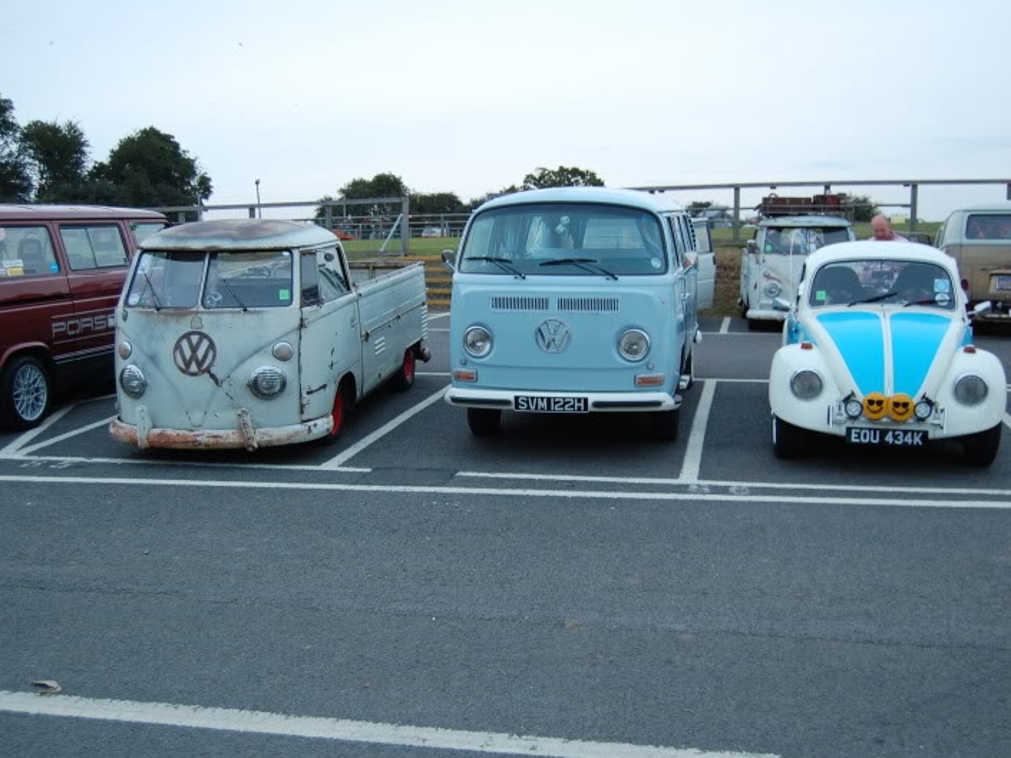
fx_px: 1097
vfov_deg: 38.2
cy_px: 379
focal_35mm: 38
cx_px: 495
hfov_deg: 49.5
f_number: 3.8
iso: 450
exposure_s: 1/30
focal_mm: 23
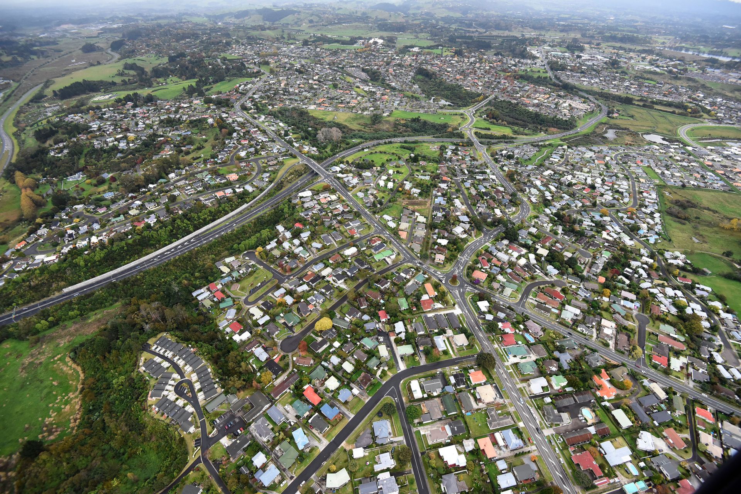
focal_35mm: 16
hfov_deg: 96.7
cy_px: 247
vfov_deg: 73.7
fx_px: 329
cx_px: 370
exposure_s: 1/1600
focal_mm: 16
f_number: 5
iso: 2200
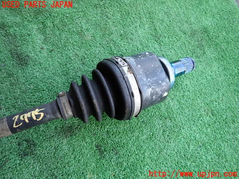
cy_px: 90
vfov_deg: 54.9
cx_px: 120
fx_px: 173
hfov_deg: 69.4
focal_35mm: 25
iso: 100
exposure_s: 1/200
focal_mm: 4.5
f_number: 2
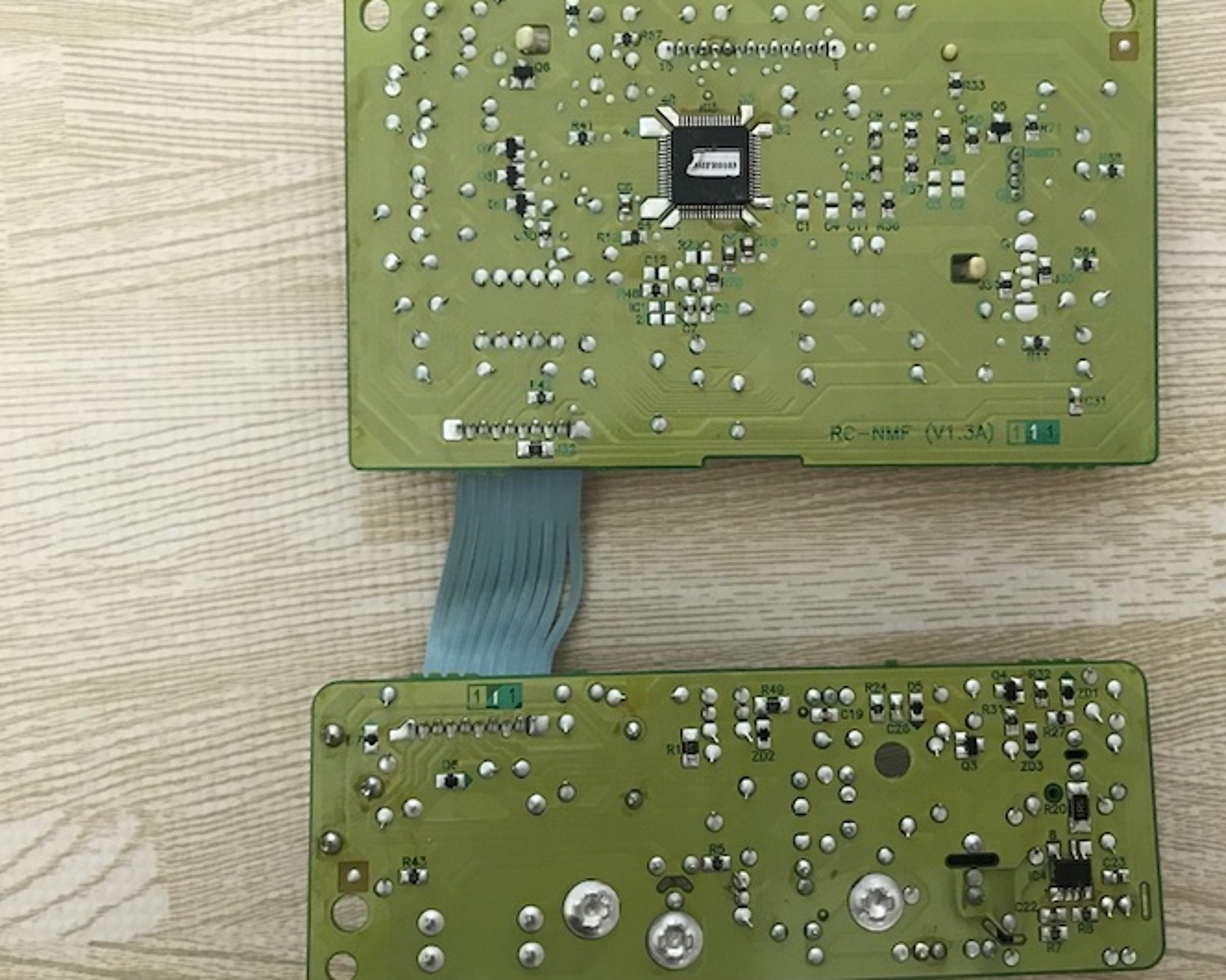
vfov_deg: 44.5
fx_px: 1197
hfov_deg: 53.9
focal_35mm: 33
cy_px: 488
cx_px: 719
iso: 80
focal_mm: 3.99
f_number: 1.8
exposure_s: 1/17
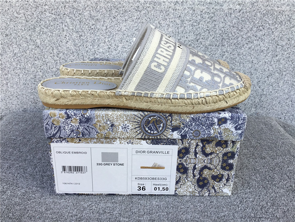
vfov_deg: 45.4
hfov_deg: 58.4
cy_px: 111
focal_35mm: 31
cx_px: 148
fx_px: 264
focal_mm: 3.3
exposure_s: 1/124
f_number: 2.4
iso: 25
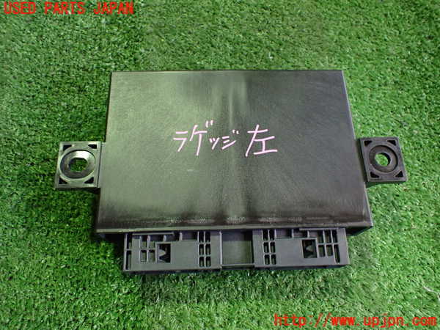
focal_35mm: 30
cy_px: 165
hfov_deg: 60.0
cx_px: 220
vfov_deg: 46.8
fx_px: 381
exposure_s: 1/80
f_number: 2.3
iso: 800
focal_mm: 5.4
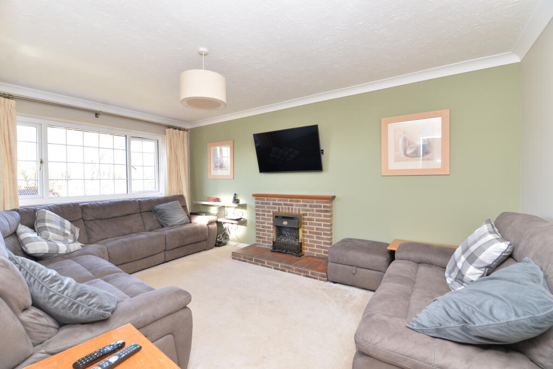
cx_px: 276
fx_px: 230
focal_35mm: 15
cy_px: 184
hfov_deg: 100.4
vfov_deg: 77.3
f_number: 5
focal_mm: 15
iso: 500
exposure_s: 1/60
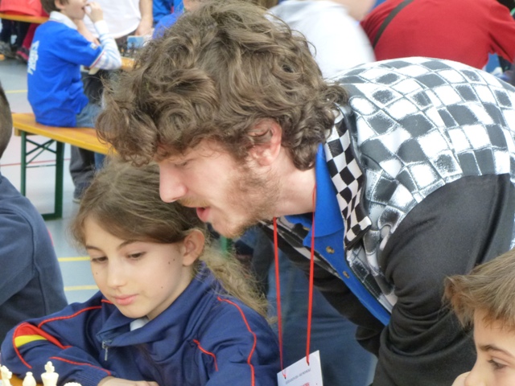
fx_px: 1547
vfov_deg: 14.2
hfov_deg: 18.9
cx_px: 258
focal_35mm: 104
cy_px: 193
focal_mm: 18.7
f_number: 5
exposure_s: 1/25
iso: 800
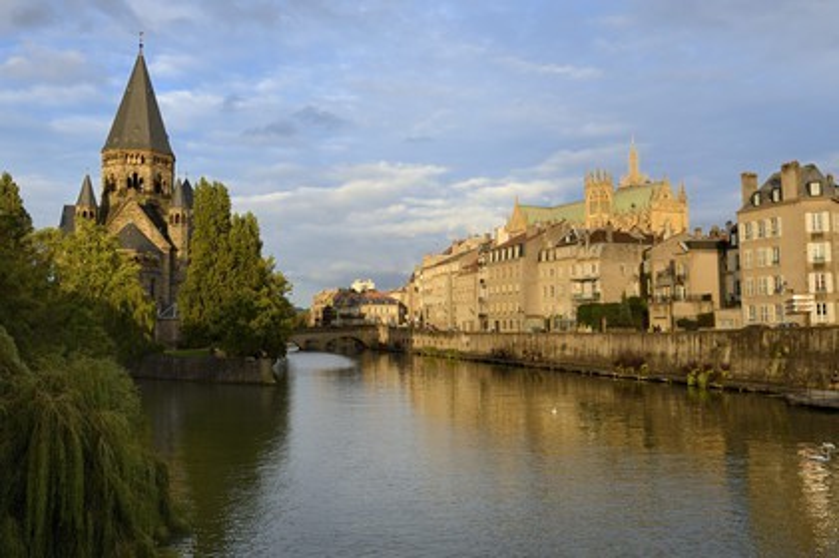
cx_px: 420
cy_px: 279
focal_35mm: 29
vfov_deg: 44.9
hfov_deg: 63.7
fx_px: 675
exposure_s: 1/200
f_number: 7.1
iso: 200
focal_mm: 29
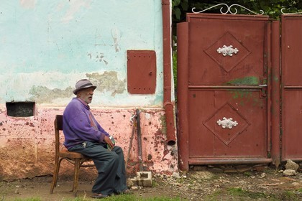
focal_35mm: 70
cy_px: 100
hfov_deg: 28.8
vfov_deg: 19.5
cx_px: 151
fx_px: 587
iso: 800
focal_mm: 70
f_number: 16
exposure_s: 1/500
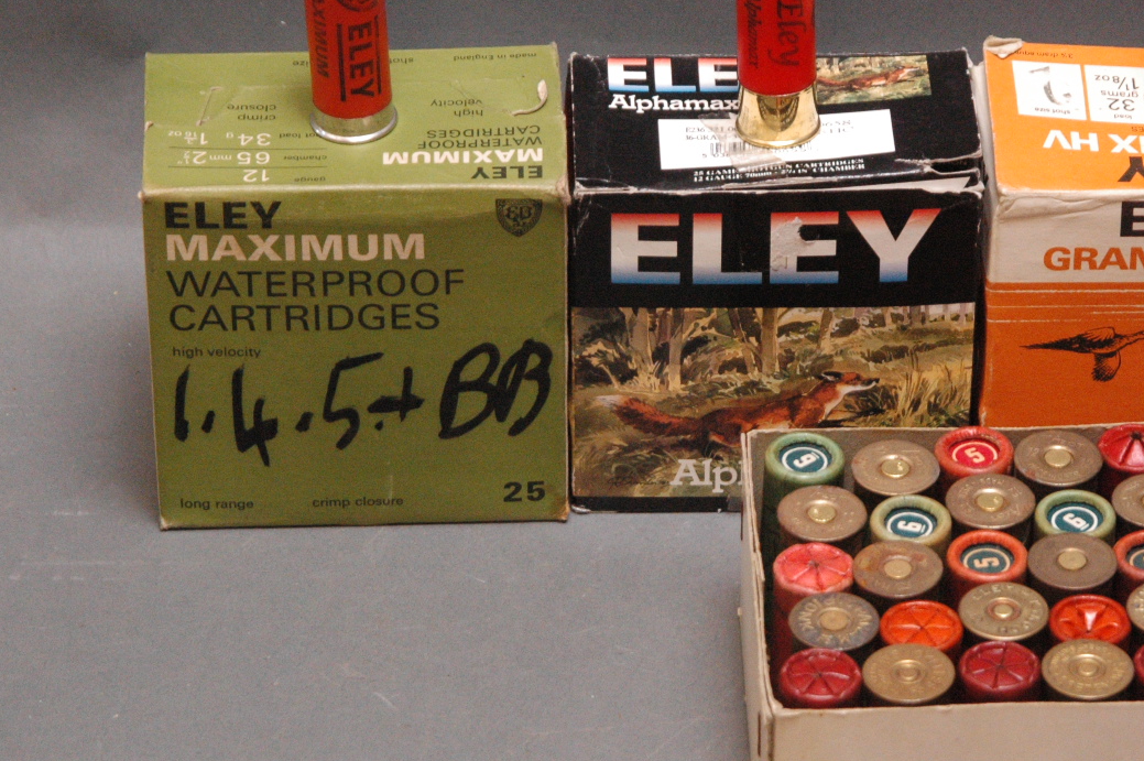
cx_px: 766
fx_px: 4826
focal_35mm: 152
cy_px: 398
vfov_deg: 9.0
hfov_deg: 13.5
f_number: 11
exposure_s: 1/13
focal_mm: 70
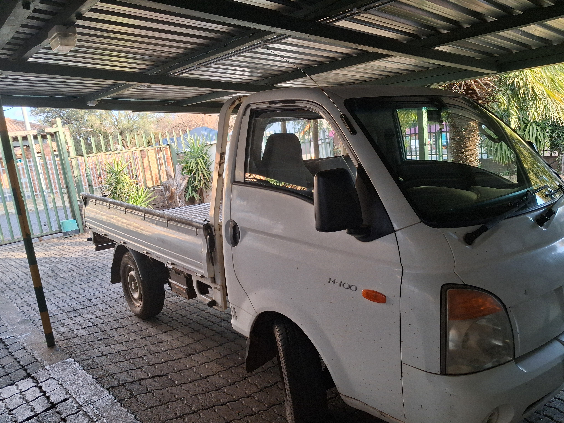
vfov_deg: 51.4
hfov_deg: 65.3
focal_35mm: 27
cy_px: 212
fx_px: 440
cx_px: 282
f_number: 1.8
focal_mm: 4
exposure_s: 1/100
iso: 100
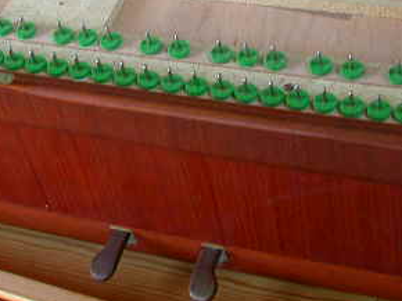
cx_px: 123
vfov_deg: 17.0
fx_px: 975
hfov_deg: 23.2
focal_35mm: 84
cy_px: -26
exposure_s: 1/13.6
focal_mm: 7.85
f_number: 2.6
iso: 100
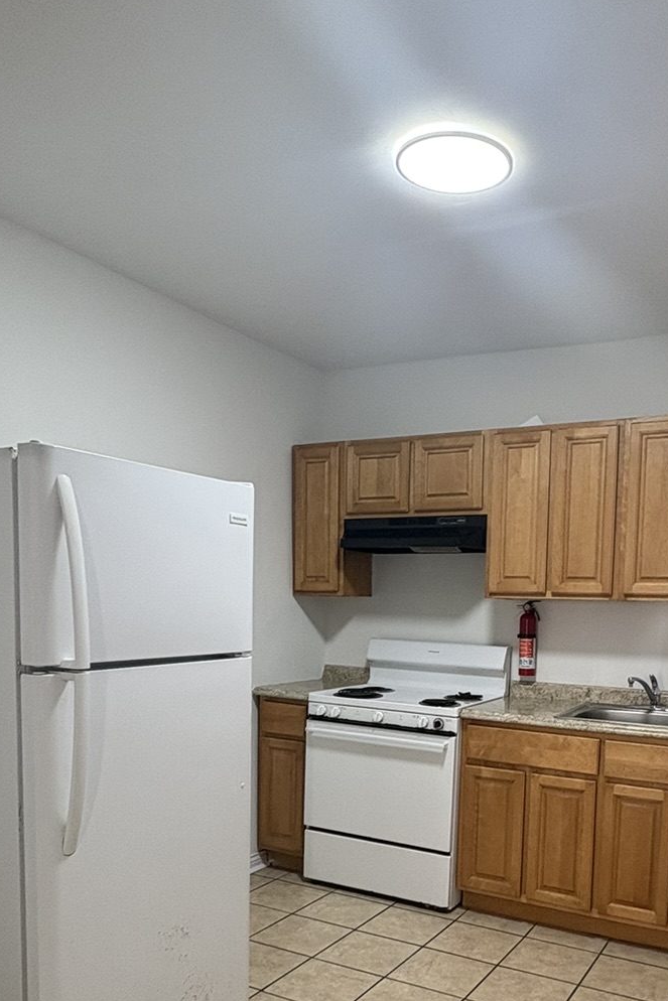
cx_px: 407
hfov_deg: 43.4
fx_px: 835
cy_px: 681
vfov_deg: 60.2
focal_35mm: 30
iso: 160
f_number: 2.2
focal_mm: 2.22
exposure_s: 1/60
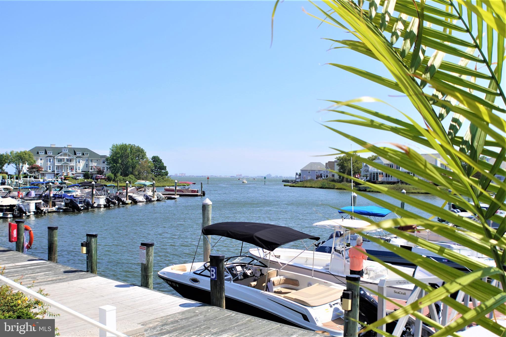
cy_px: 168
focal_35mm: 40
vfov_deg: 33.4
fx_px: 562
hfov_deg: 48.5
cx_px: 253
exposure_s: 1/160
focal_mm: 15.07
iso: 125
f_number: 4
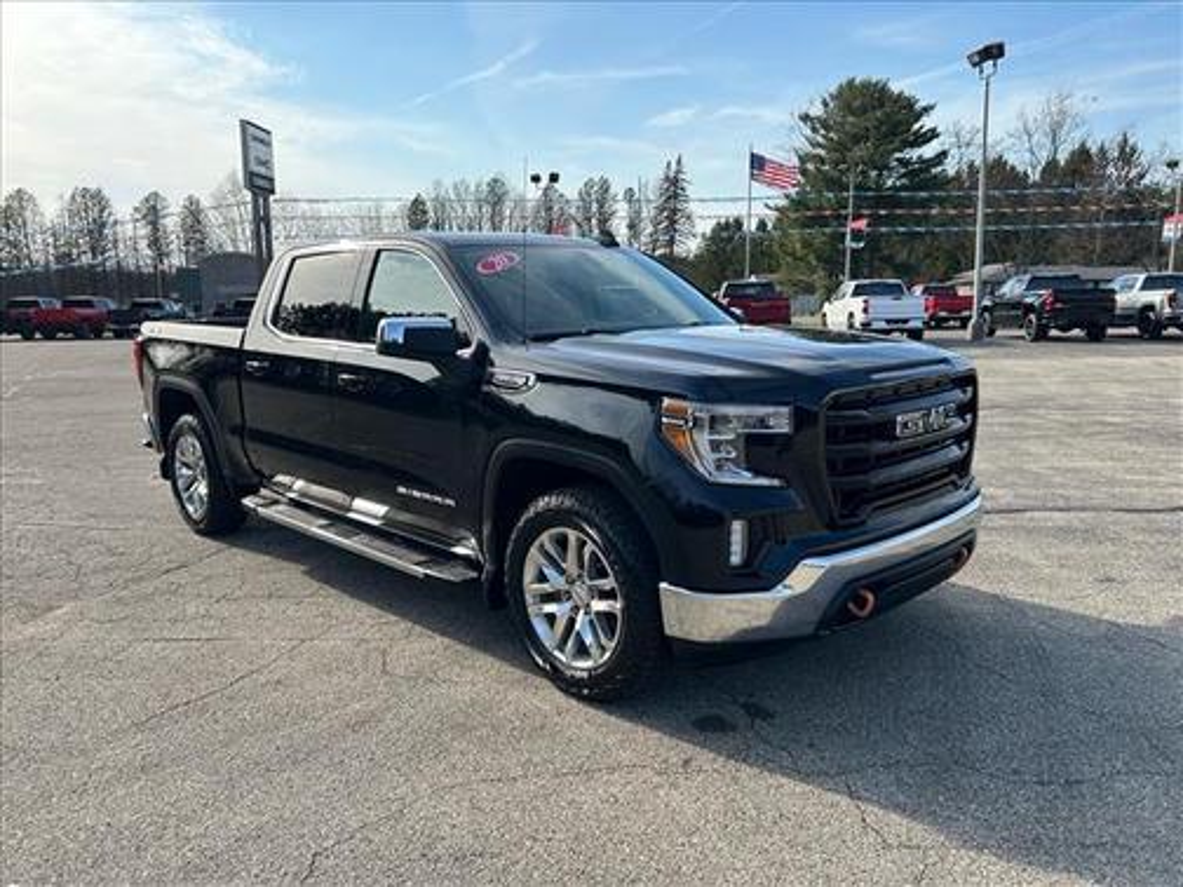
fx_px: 889
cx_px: 592
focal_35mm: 26
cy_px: 444
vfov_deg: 53.1
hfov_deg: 67.3
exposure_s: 1/1808
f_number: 1.5
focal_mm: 5.7
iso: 50
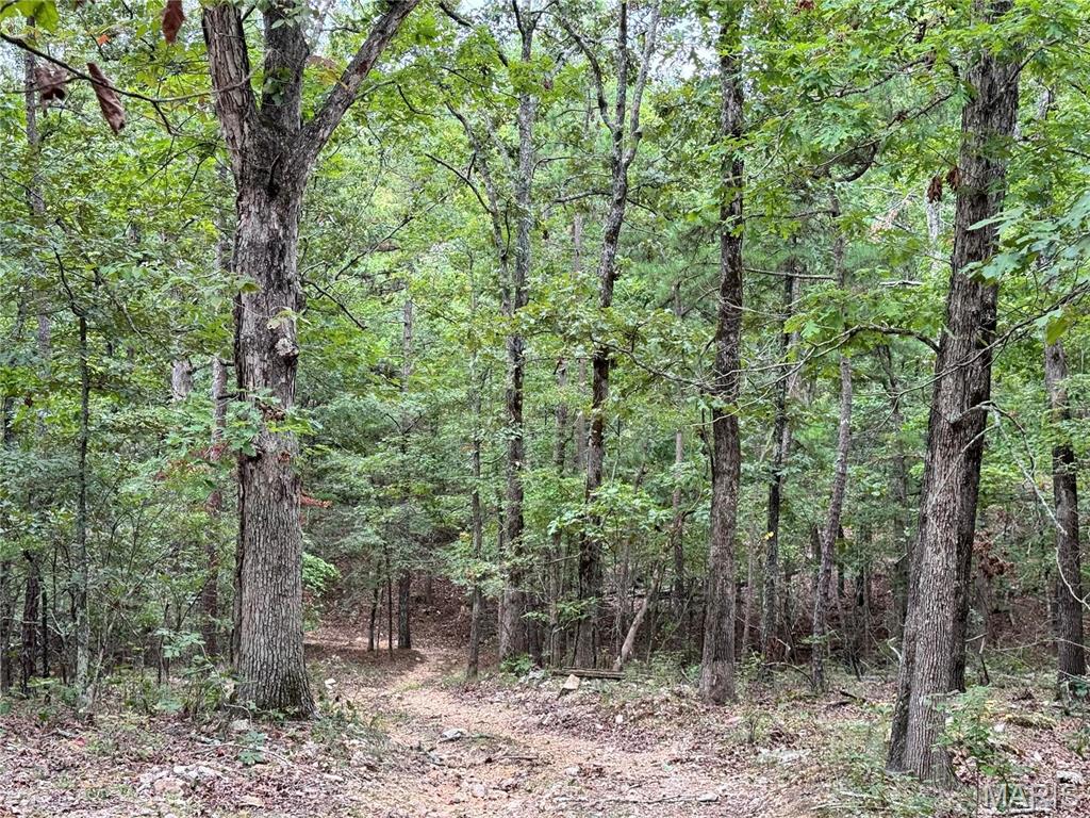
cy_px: 409
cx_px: 545
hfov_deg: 39.7
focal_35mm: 48
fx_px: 1511
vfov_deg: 30.3
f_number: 1.78
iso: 80
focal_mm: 6.76
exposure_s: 1/138
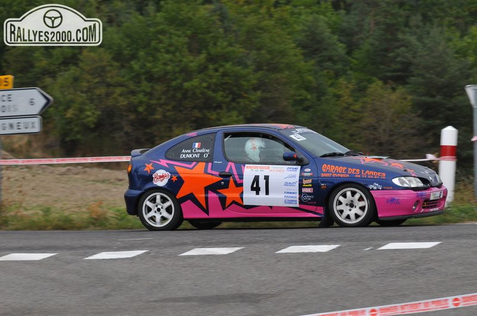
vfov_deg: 9.1
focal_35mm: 150
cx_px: 238
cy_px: 158
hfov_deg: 13.7
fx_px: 1984
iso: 500
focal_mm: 100
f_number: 9
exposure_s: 1/800
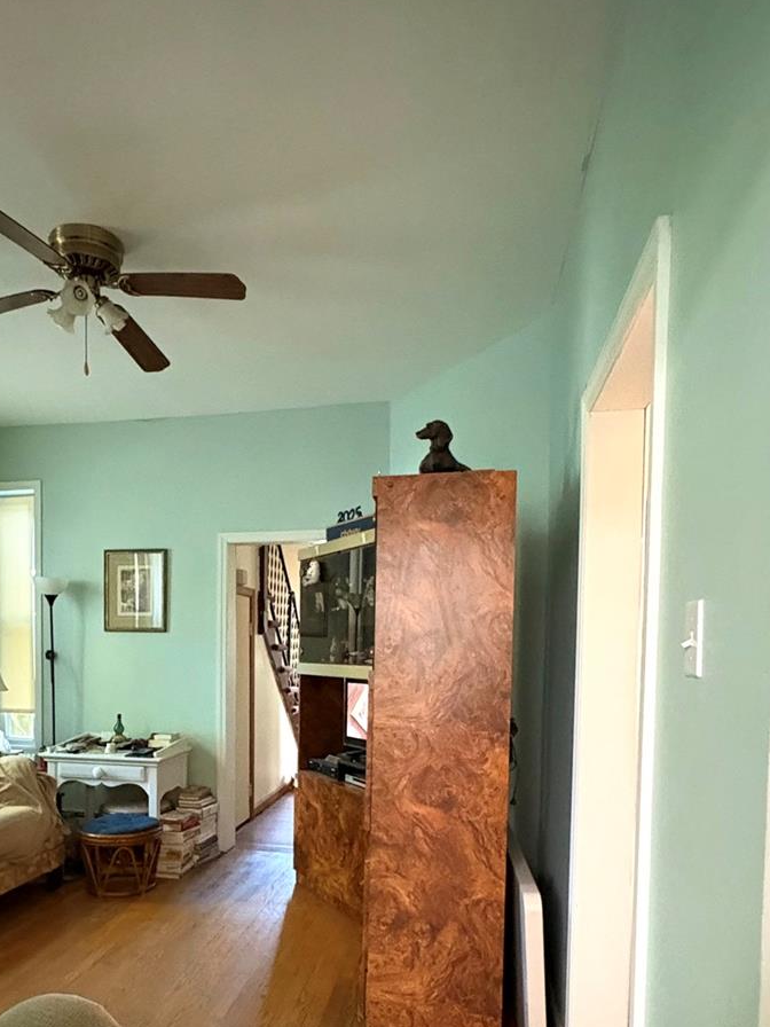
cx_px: 275
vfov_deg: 69.6
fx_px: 712
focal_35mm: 24
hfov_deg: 55.9
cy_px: 684
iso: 1000
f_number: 2.2
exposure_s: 1/35
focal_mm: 2.22
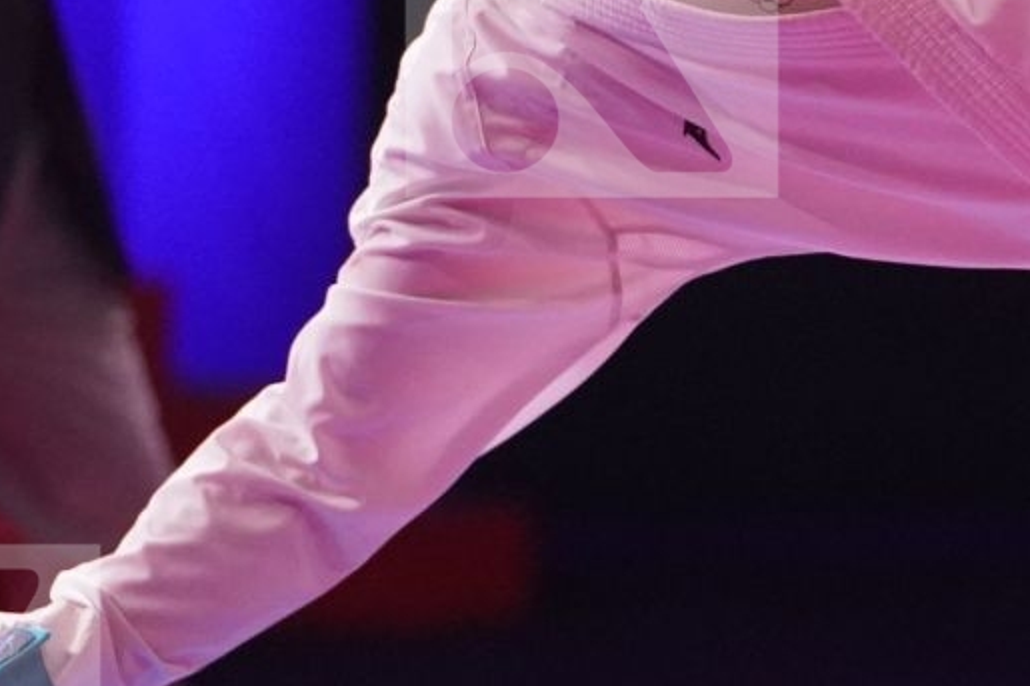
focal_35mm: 458
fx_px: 13099
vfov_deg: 3.0
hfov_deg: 4.5
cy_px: 16
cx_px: 1270
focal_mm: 131
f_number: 2.8
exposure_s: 1/1000
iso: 6400
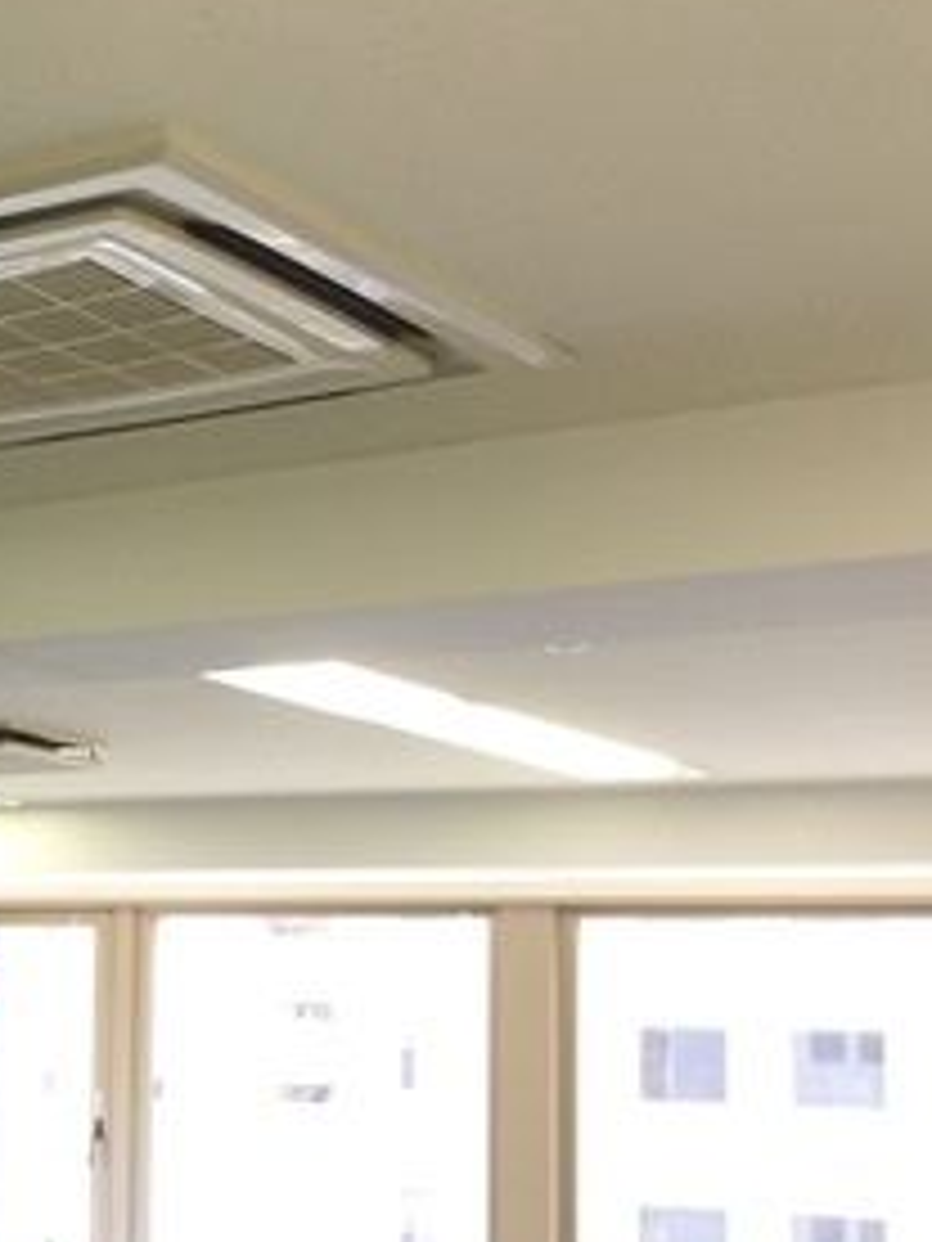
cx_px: -392
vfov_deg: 26.9
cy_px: 801
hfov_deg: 18.5
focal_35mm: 72
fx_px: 2585
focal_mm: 3.3
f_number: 2.4
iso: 25
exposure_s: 1/30
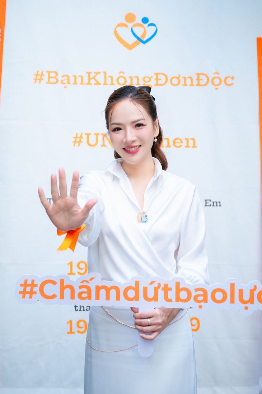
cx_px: 131
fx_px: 503
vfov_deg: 42.8
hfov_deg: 29.2
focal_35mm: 46
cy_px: 197
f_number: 4
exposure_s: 1/200
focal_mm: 46
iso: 200
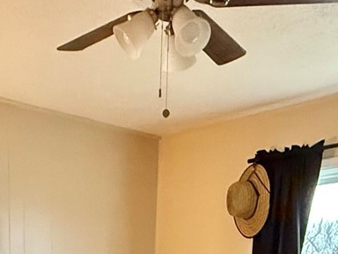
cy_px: 464
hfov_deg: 27.6
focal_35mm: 70
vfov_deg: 17.1
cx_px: 118
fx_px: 683
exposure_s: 1/60
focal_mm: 2.22
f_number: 2.2
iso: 800
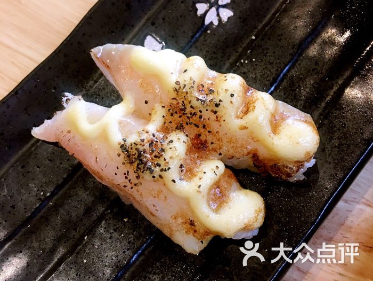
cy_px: 140
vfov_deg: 48.3
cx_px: 186
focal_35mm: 29
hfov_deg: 61.6
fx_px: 313
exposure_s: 1/17
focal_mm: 4.15
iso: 50
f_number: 2.2
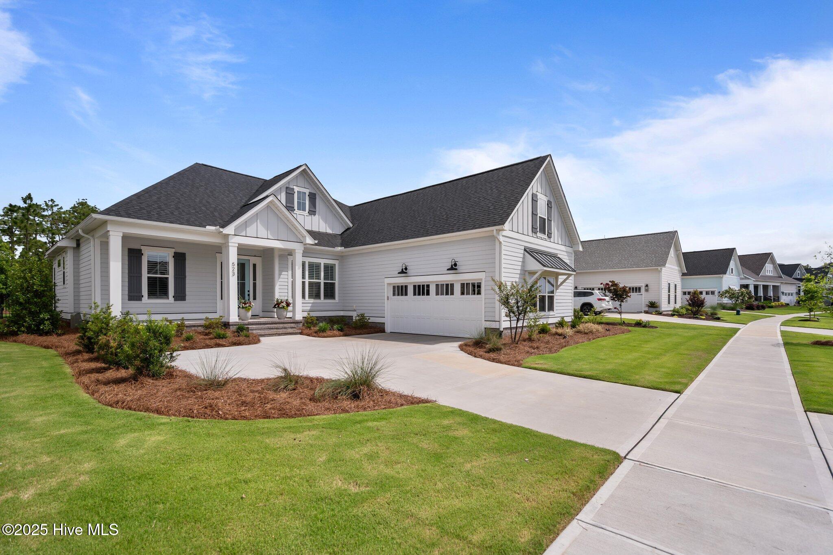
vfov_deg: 73.7
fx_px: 370
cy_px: 278
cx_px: 416
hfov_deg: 96.7
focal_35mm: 16
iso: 200
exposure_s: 1/4000
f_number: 4
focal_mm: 16
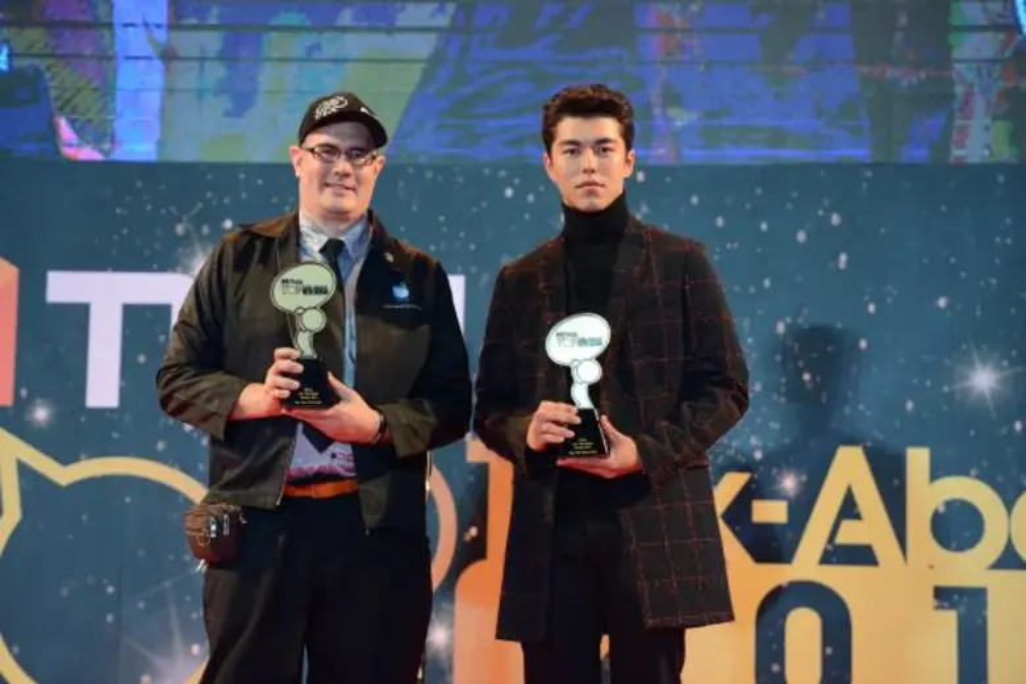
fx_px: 4560
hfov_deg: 12.8
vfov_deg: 8.6
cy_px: 342
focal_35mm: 160
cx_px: 513
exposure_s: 1/500
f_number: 3.5
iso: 2000
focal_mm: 160
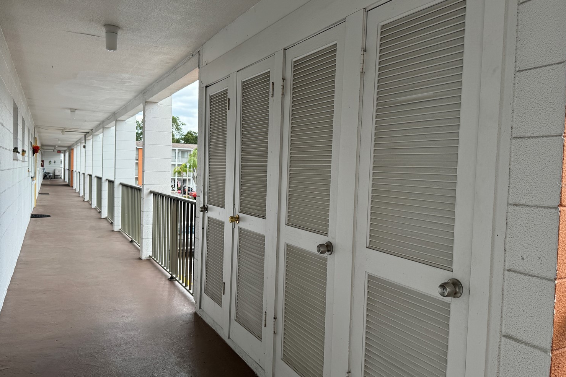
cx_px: 287
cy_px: 184
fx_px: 424
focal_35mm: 27
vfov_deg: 47.9
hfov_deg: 67.4
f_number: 1.78
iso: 80
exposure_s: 1/743
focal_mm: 6.76
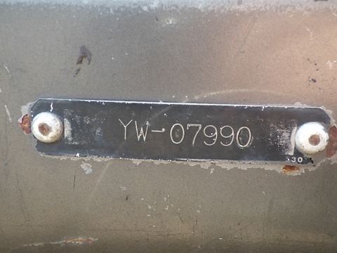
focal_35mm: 34
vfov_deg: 41.8
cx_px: 168
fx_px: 331
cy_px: 126
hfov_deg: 54.0
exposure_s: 1/80
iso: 125
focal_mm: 6.1
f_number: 3.8
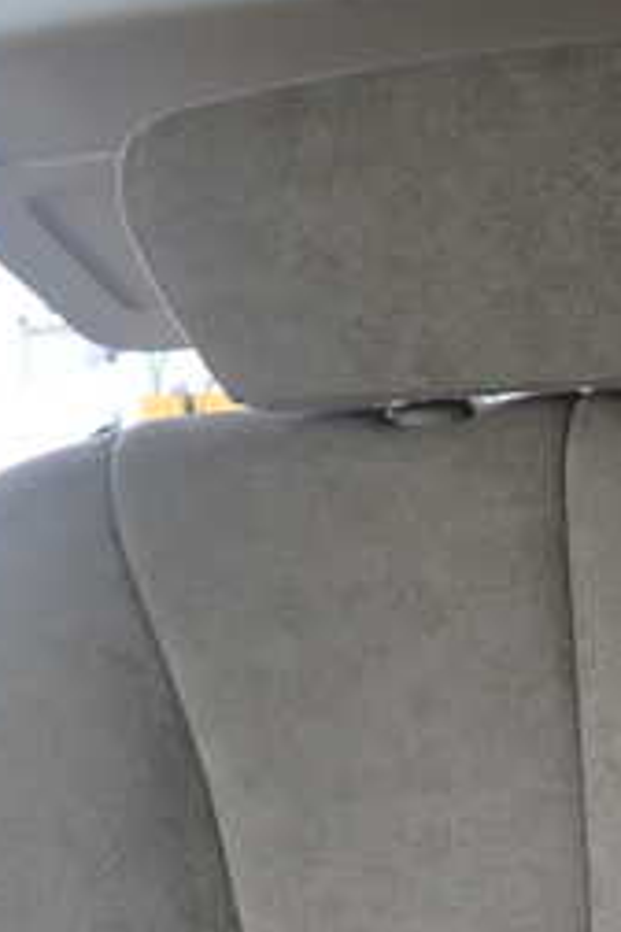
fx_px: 1604
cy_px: 673
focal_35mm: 62
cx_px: 584
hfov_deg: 21.3
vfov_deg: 31.9
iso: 100
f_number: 2
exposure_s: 1/80
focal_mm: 4.5
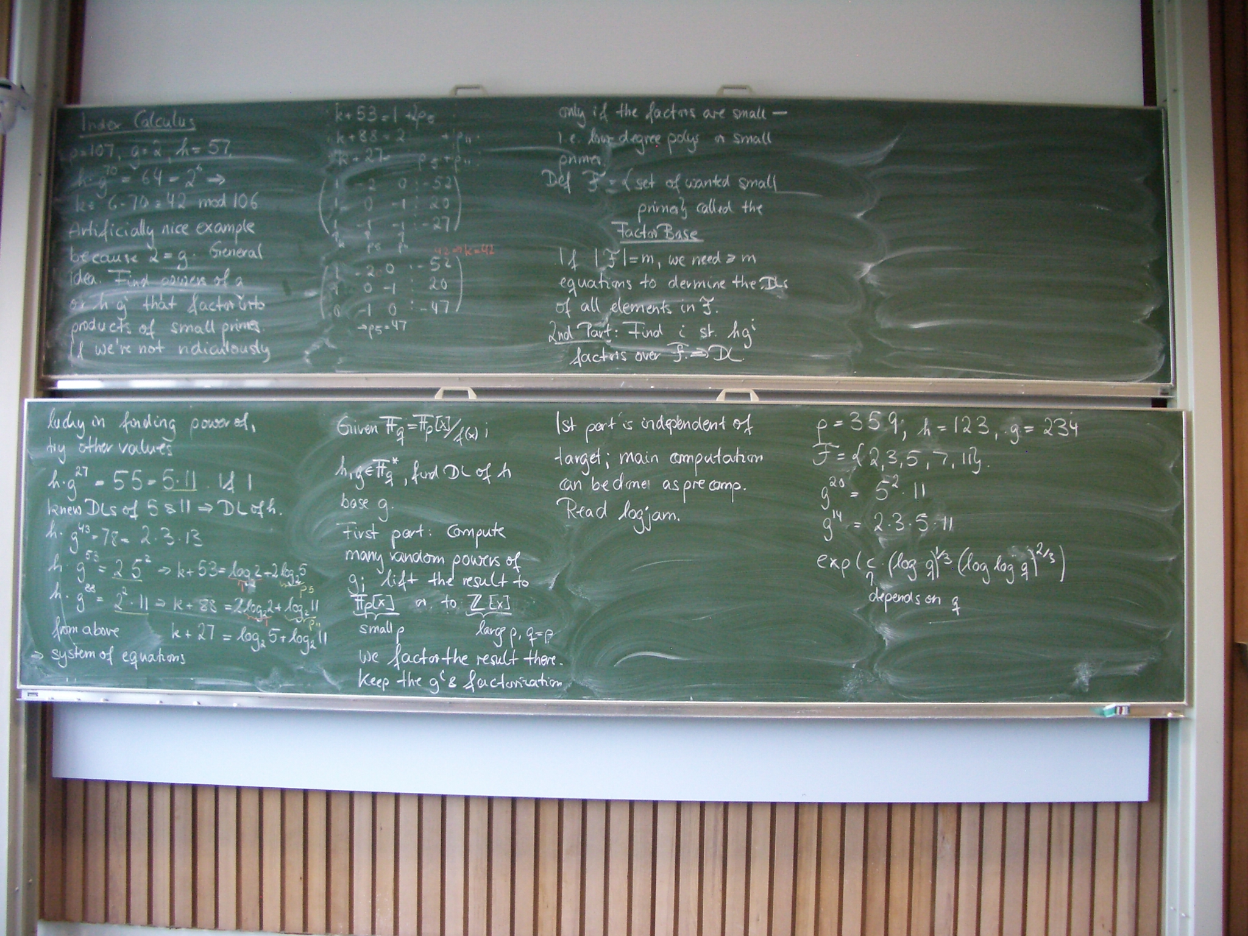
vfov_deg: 40.7
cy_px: 468
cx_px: 624
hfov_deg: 52.6
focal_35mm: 35
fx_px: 1262
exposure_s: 1/30
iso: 200
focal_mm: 5.8
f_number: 2.6
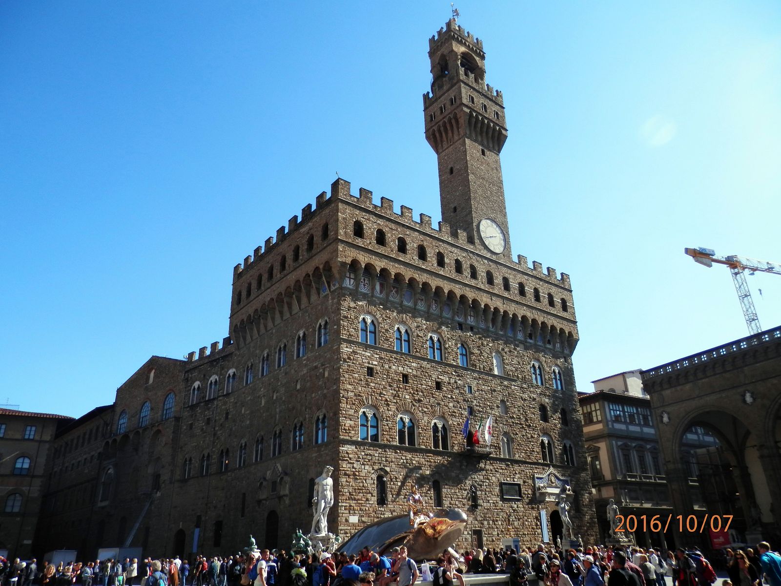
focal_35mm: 25
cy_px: 293
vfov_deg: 54.9
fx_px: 564
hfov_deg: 69.4
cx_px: 390
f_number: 8.7
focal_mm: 4.5
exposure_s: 1/100
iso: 80
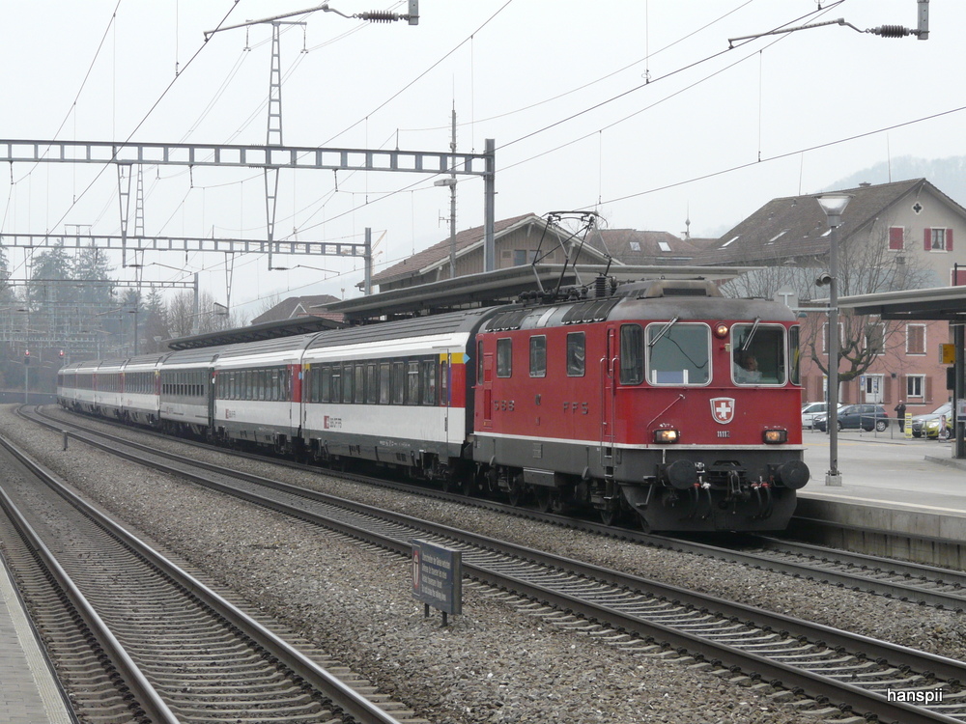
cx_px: 483
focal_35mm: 101
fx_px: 2819
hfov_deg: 19.4
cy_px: 362
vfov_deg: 14.6
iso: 160
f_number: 4
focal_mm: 16.6
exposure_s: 1/200
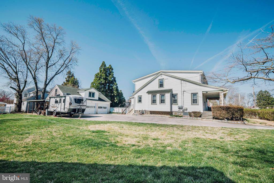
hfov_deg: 100.4
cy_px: 92
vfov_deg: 77.3
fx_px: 114
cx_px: 137
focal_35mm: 15
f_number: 14
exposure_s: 1/30
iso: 200
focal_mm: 15
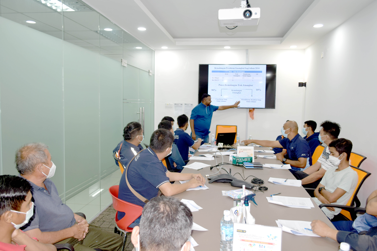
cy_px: 126
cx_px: 188
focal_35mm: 27
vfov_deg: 47.9
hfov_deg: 67.4
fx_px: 283
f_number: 3.5
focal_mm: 18
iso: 250
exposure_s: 1/60
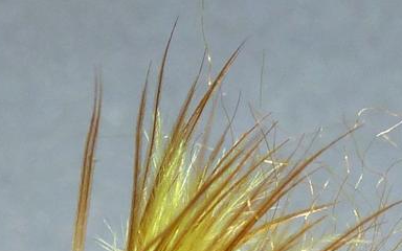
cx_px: 270
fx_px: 942
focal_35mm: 86
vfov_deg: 14.6
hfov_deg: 24.0
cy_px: 313
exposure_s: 1/125
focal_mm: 7
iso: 100
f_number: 3.5
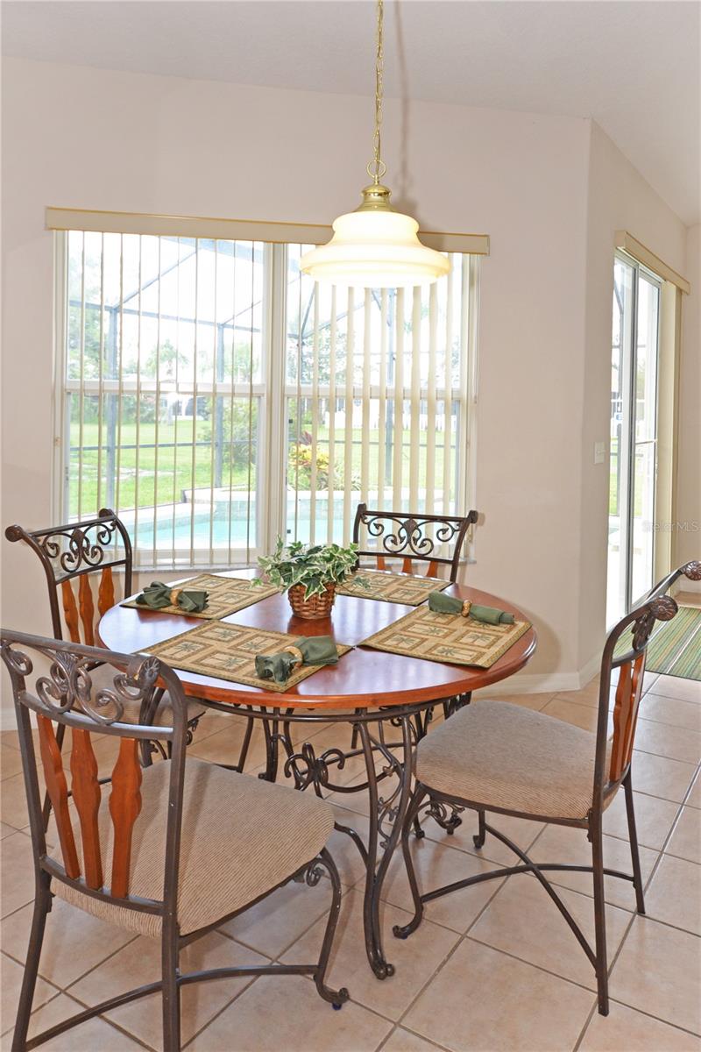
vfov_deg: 73.7
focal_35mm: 24
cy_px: 526
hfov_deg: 53.1
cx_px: 350
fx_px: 701
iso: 400
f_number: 5
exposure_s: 1/80
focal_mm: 16
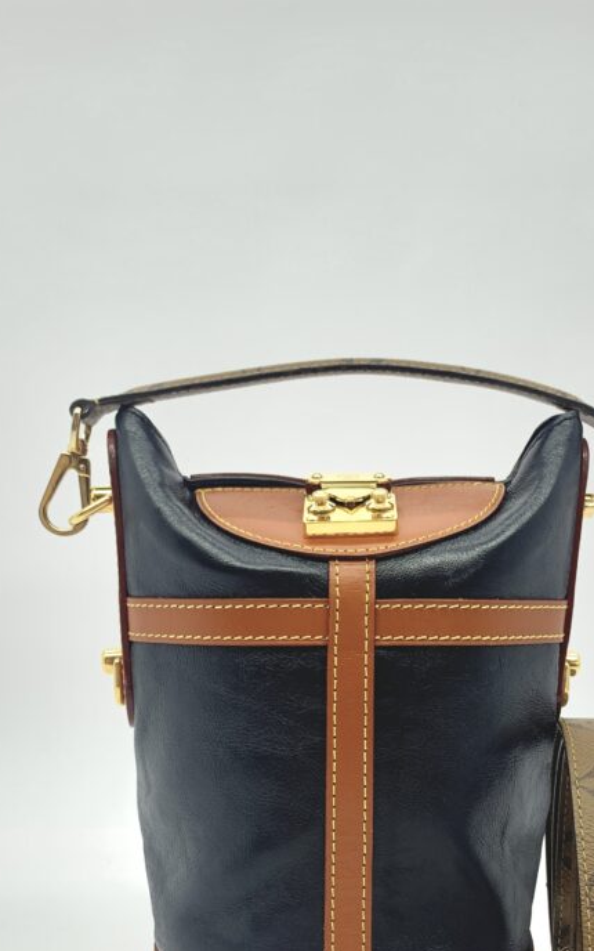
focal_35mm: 41
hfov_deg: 31.1
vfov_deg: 47.4
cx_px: 377
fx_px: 1062
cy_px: 637
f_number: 1.8
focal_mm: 4.25
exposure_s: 1/100
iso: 50
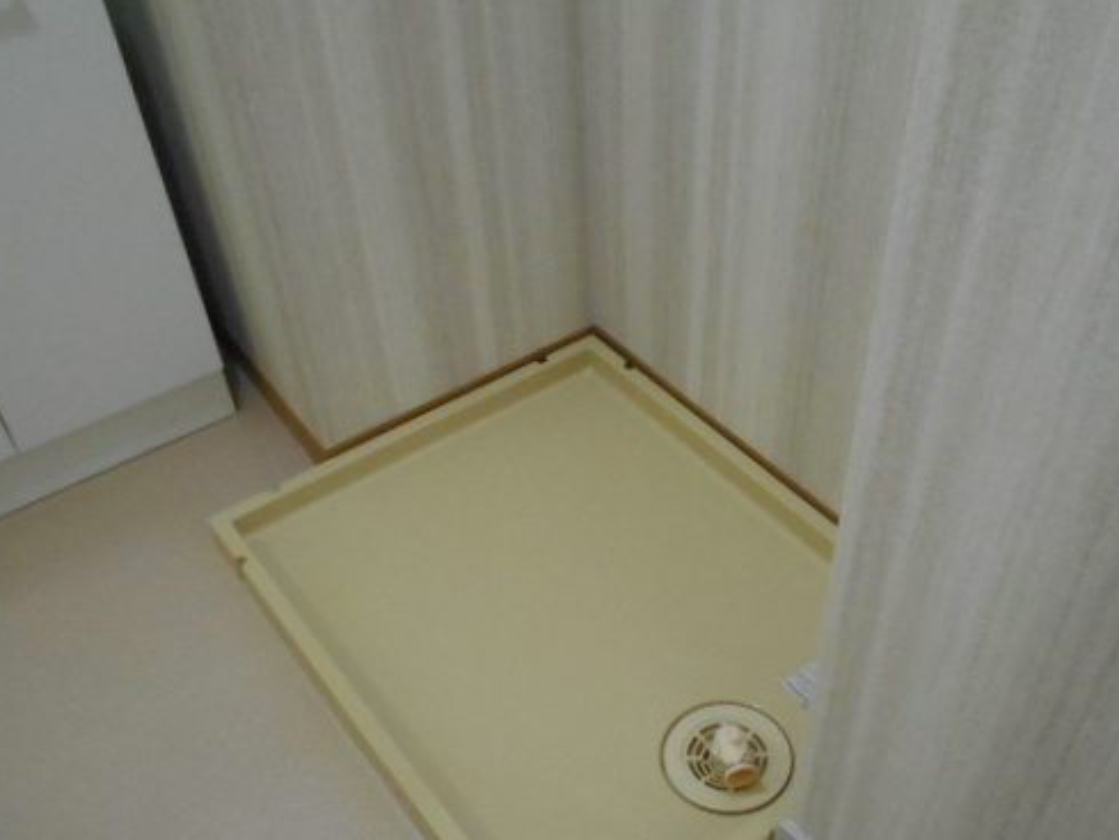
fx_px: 1099
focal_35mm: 34
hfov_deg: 53.9
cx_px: 595
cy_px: 547
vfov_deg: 41.4
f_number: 3.2
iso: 800
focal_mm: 4.6
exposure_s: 1/60
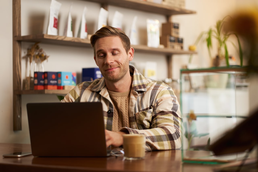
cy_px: 86
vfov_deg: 16.1
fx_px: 609
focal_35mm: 85
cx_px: 129
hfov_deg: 23.9
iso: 200
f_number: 2
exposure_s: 1/125
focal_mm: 85
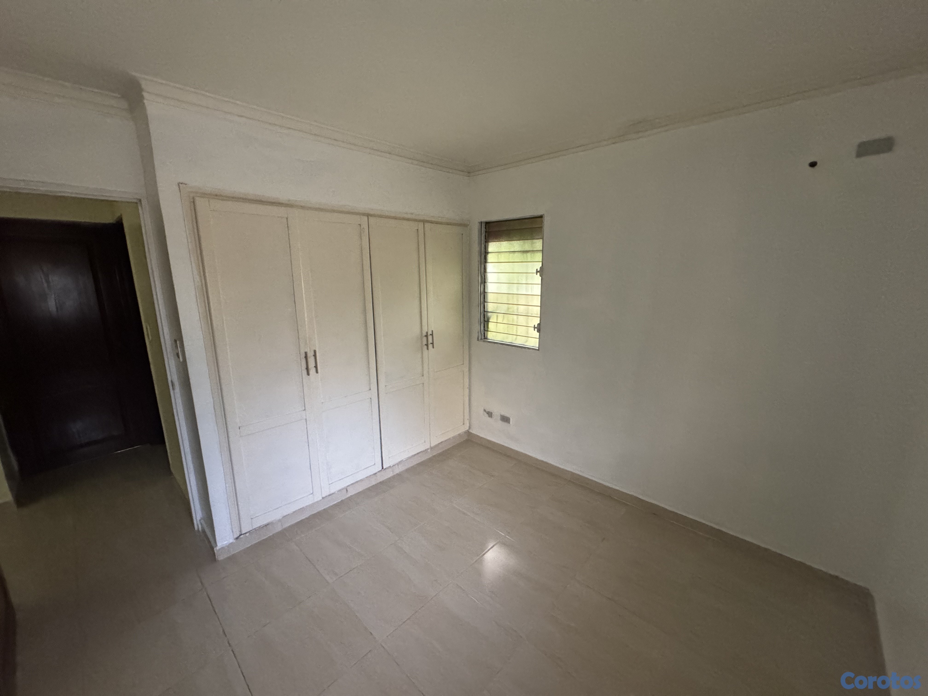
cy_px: 348
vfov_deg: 85.7
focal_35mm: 14
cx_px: 464
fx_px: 375
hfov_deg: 102.1
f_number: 2.2
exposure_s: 1/60
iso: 1000
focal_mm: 2.22
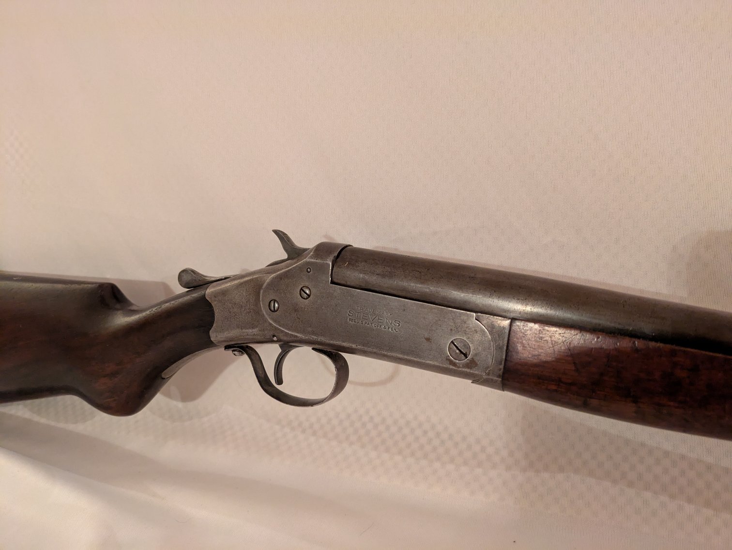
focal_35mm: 25
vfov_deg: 54.9
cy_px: 275
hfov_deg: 69.4
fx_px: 529
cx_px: 366
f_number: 1.89
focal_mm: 5.43
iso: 1133
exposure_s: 1/24
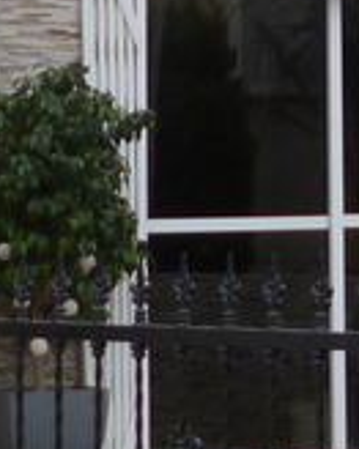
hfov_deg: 8.4
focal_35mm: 183
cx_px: 381
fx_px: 2433
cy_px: -263
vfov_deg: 10.2
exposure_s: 1/400
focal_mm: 4.3
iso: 100
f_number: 2.5
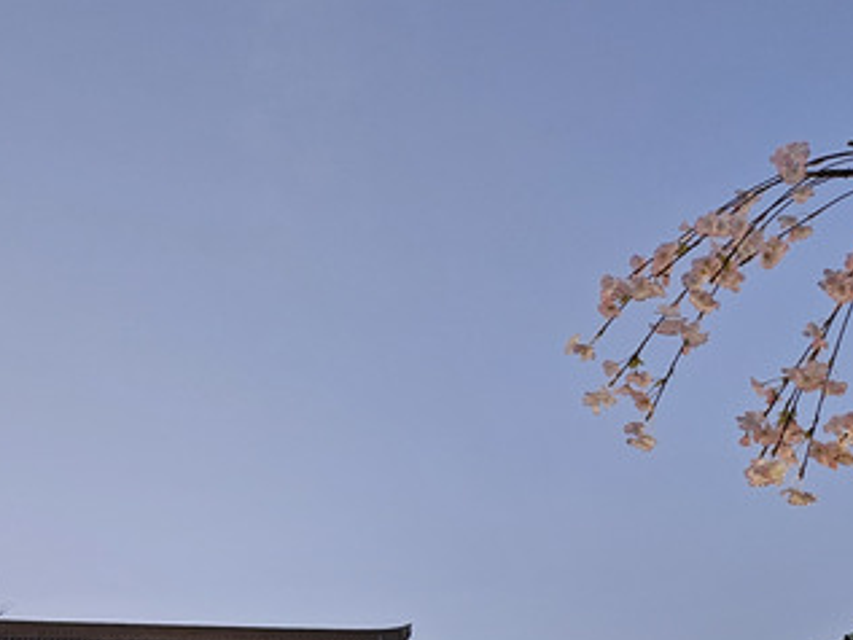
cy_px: 473
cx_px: 75
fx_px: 1430
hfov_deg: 31.6
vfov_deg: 25.0
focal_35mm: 58
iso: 80
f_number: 1.7
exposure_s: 1/100
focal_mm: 6.3
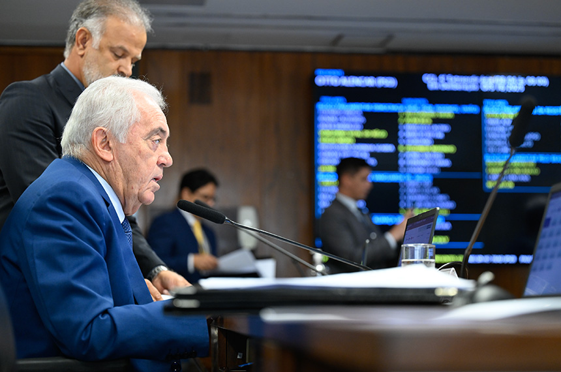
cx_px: 280
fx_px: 1089
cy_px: 186
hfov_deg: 28.9
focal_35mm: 70
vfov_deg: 19.4
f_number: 2.8
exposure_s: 1/160
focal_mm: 70
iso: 2500
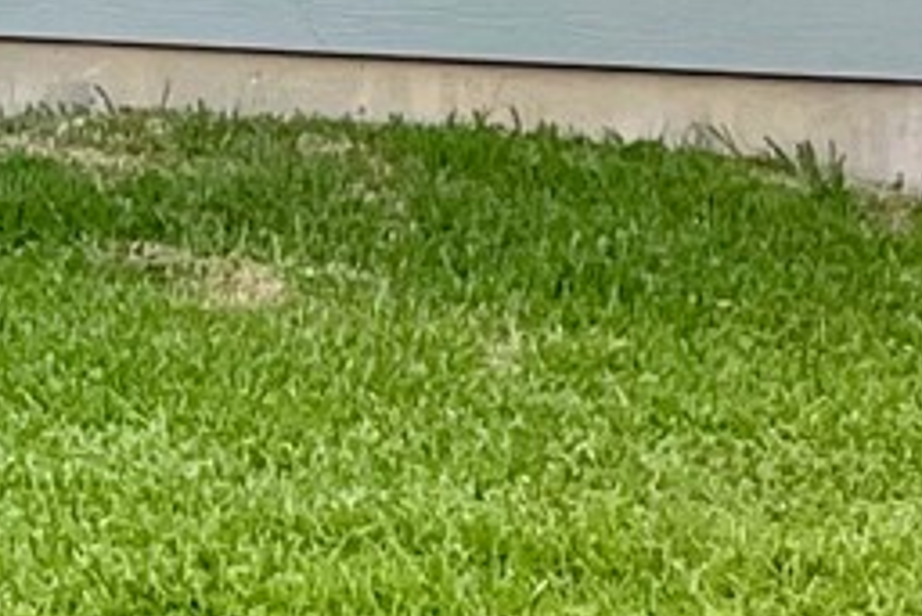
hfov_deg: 7.7
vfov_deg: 6.2
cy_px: -494
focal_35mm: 216
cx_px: -2222
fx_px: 5535
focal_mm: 4.2
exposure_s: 1/315
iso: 32
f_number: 1.6
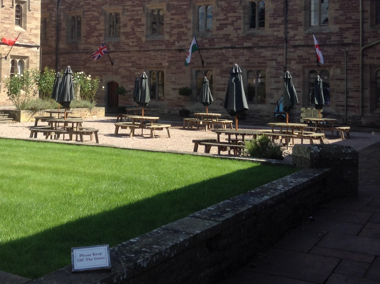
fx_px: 570
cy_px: 68
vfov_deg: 27.5
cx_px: 118
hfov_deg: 36.4
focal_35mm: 52
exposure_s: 1/585
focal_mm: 3.3
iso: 25
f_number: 2.4
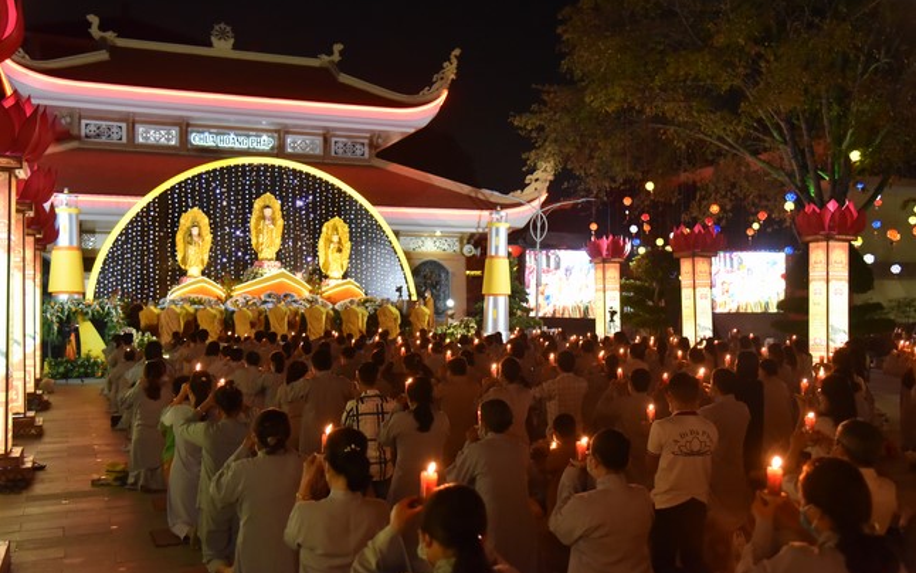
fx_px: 974
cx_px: 458
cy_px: 278
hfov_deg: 50.4
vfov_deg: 32.8
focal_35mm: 39
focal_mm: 38
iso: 5000
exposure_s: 1/125
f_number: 4
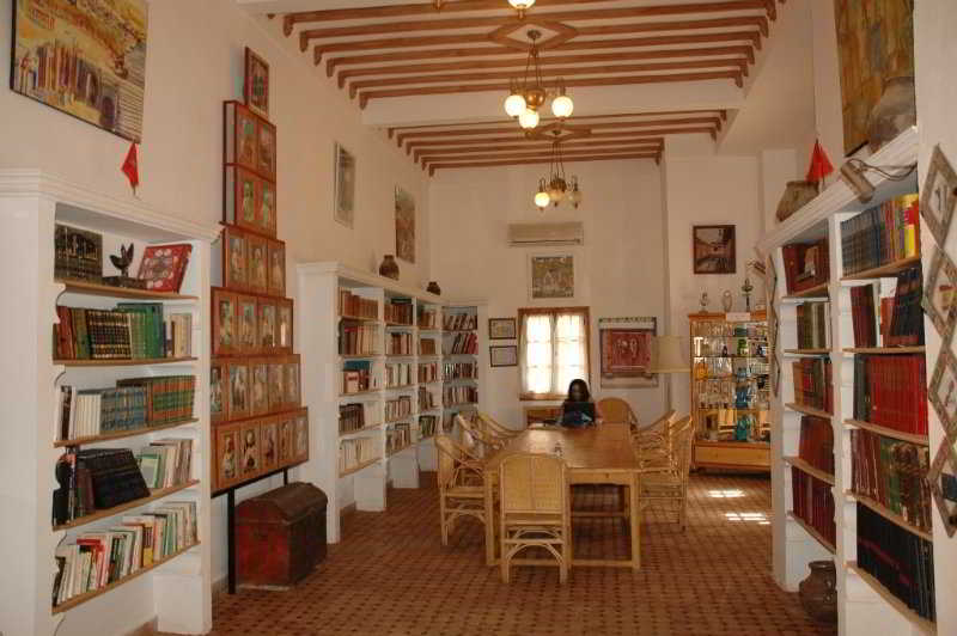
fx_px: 797
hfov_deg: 62.0
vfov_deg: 43.5
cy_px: 318
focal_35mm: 30
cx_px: 478
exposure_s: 1/60
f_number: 3.8
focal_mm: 20
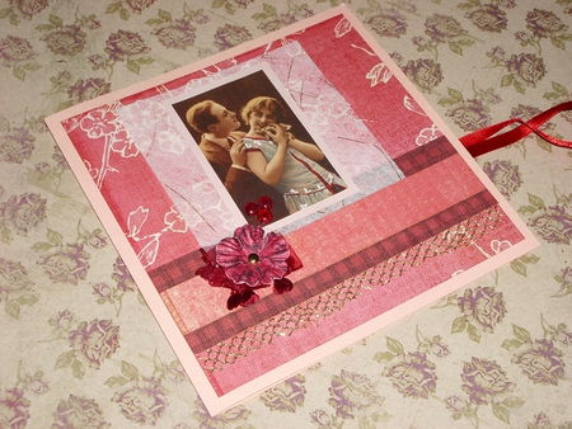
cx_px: 286
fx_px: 1025
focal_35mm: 62
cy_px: 214
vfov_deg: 23.7
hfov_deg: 31.2
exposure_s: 1/60
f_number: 5.6
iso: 80
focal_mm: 10.2
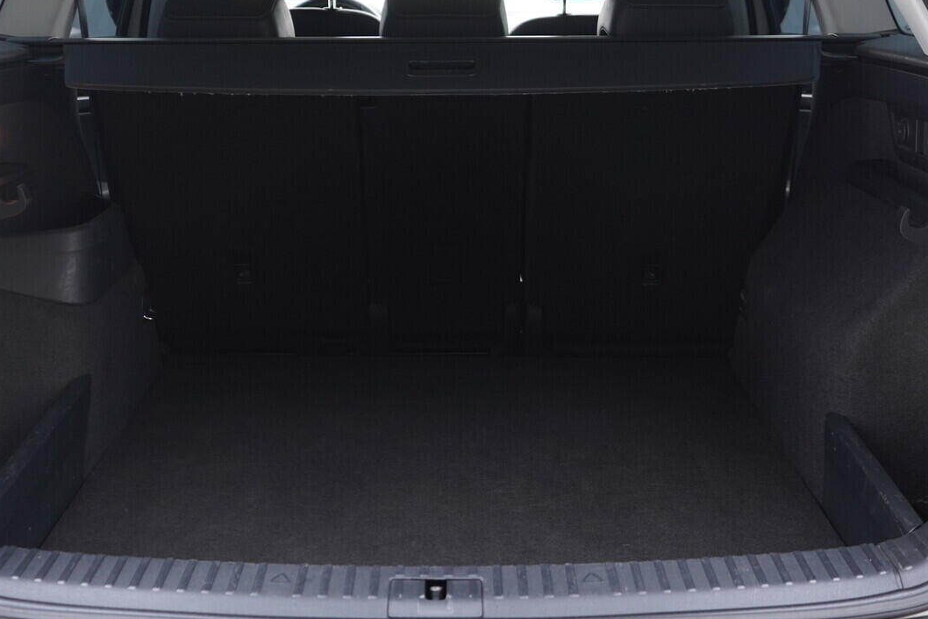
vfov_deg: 27.4
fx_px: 1263
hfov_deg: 40.3
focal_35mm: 49
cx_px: 445
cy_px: 214
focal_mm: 24
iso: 500
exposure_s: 1/40
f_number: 2.8
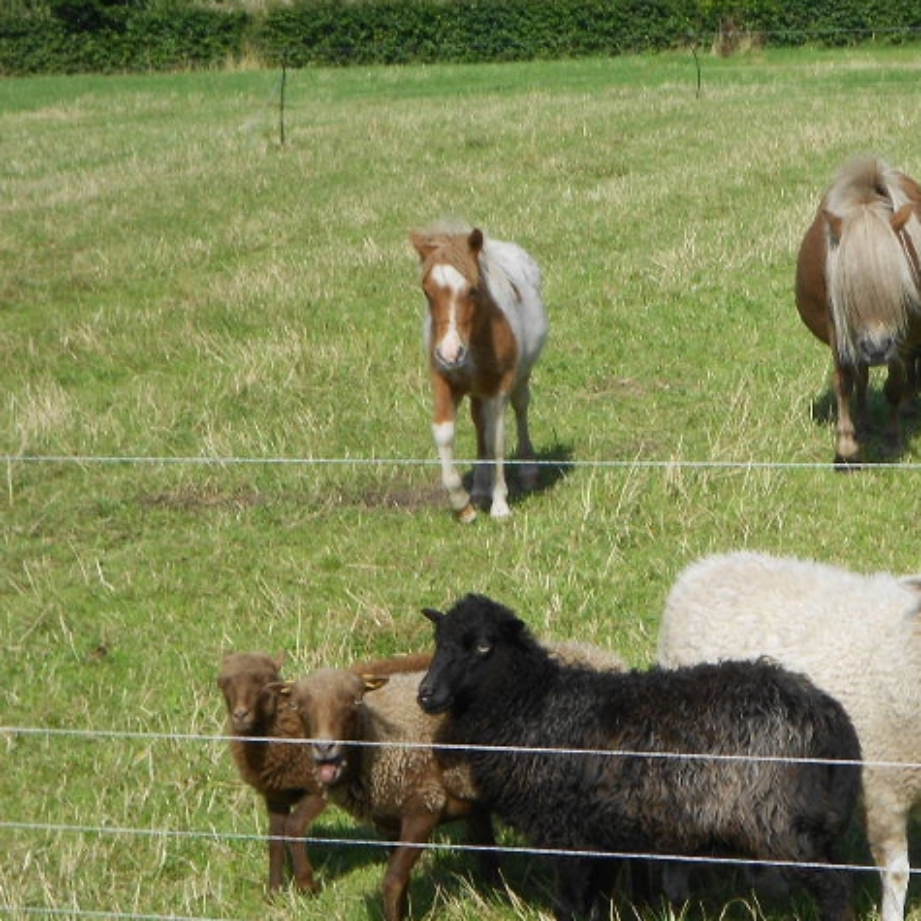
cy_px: 560
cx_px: 708
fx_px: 3853
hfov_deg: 13.6
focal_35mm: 128
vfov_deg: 13.6
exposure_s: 1/320
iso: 80
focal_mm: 15.4
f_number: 6.3
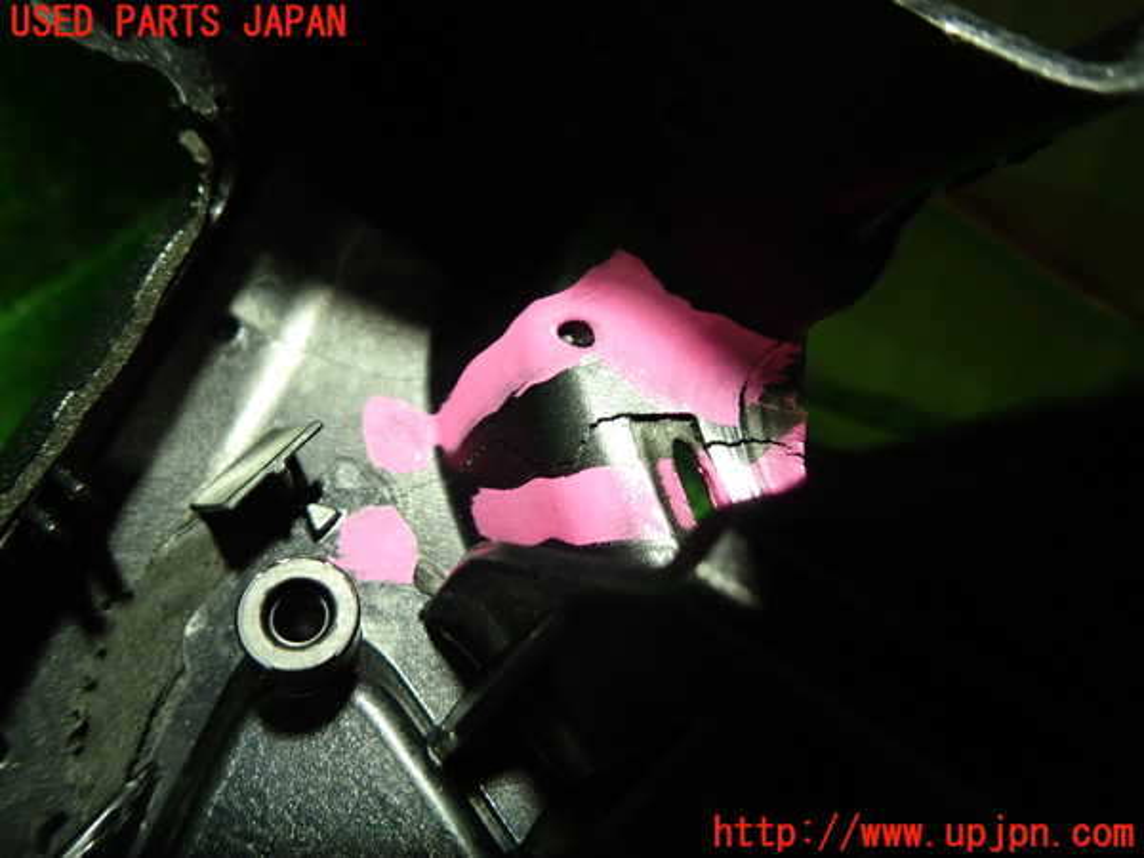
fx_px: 826
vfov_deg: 54.9
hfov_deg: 69.4
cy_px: 429
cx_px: 572
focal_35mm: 25
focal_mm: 4.5
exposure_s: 1/30
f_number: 2
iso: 250
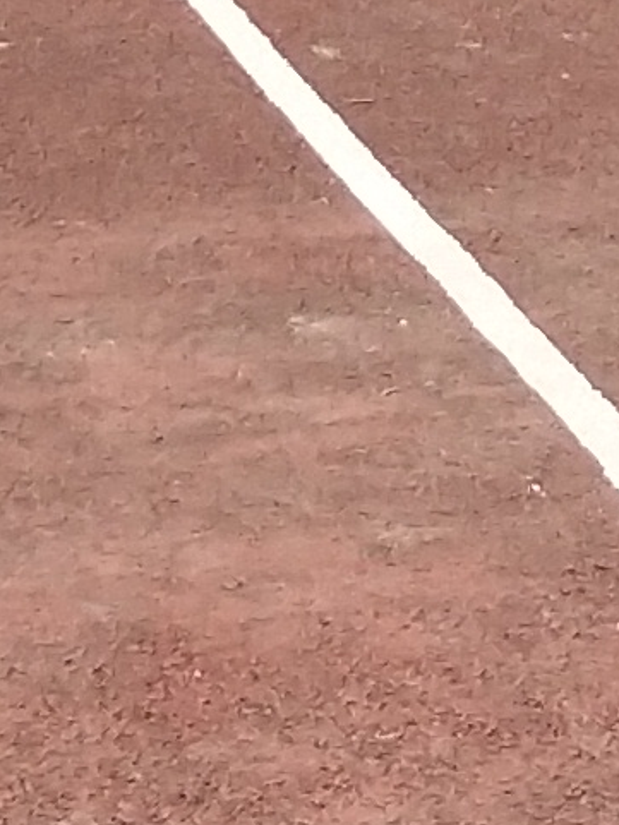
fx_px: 6387
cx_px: 163
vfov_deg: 7.3
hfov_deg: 5.5
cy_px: -153
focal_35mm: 268
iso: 50
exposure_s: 1/838
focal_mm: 3.69
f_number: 2.2
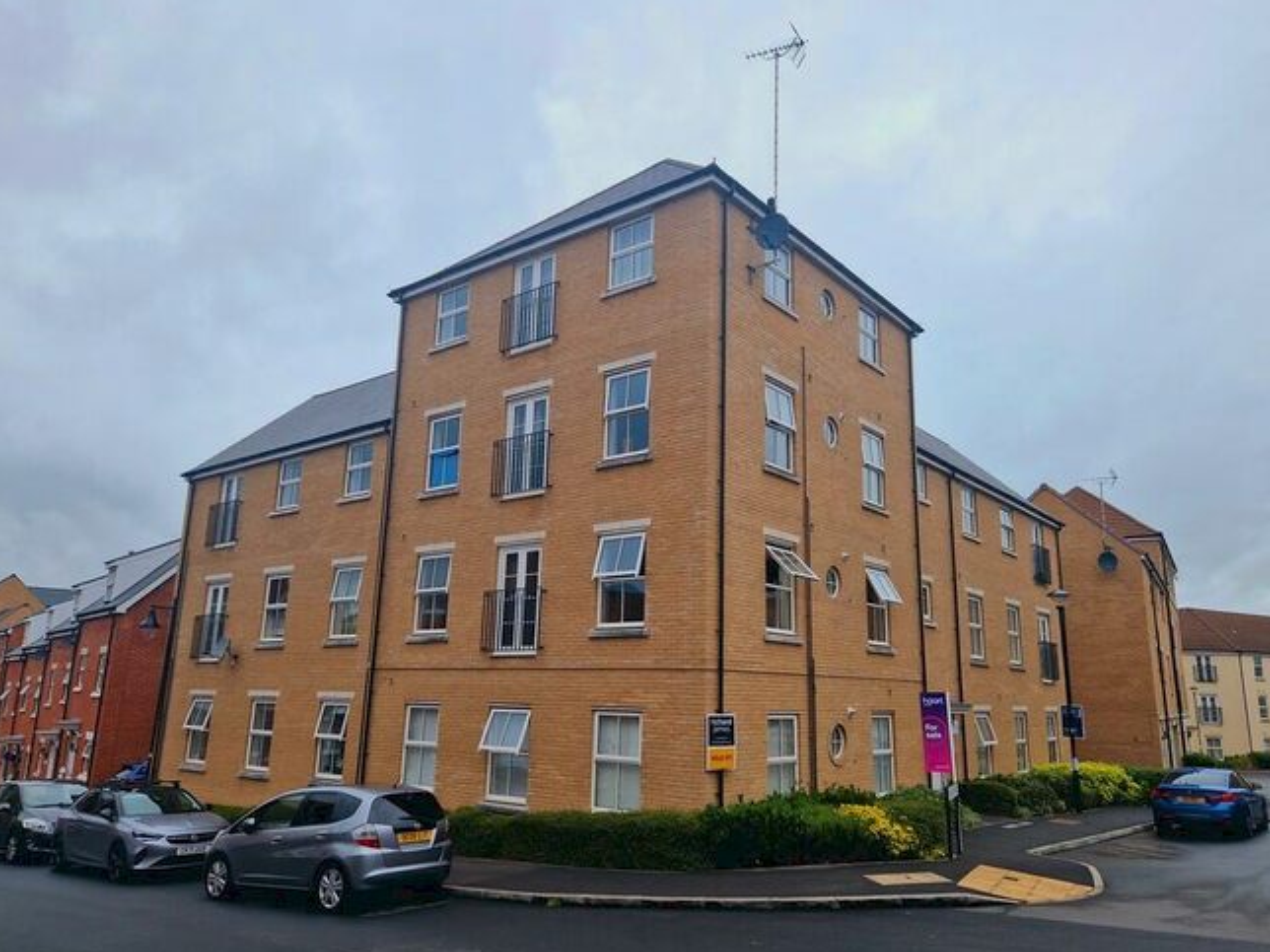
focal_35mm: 25
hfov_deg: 69.4
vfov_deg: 54.9
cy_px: 502
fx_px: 917
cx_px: 651
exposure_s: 1/830
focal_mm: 5.4
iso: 50
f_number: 1.8
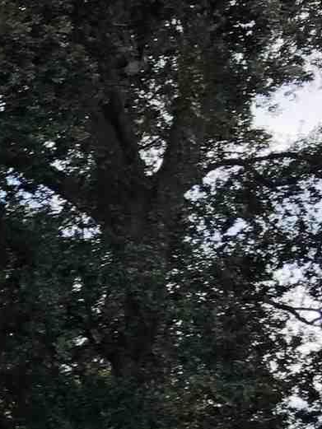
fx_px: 2046
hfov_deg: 7.4
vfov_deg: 10.9
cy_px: 850
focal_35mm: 165
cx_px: -798
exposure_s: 1/552
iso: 20
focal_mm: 3.99
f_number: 1.8
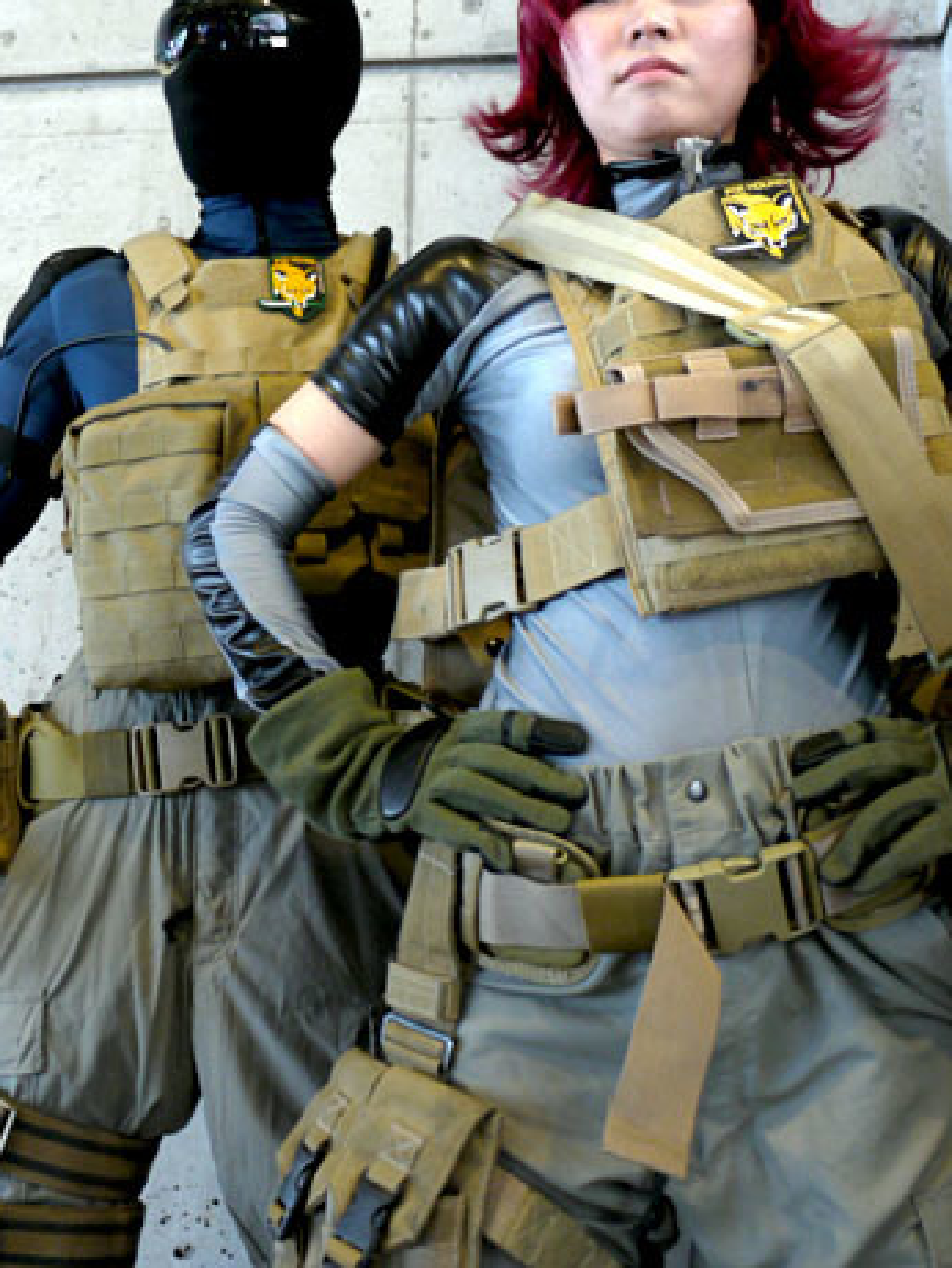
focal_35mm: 50
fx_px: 1833
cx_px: 413
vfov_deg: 38.0
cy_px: 479
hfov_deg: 29.1
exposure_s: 1/8
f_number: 3.9
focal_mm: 18
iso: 400
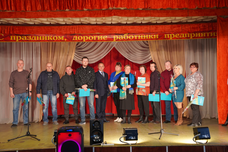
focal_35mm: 44
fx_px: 279
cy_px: 76
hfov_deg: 44.5
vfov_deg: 30.5
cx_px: 114
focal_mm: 44
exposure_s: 1/160
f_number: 4
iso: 2500
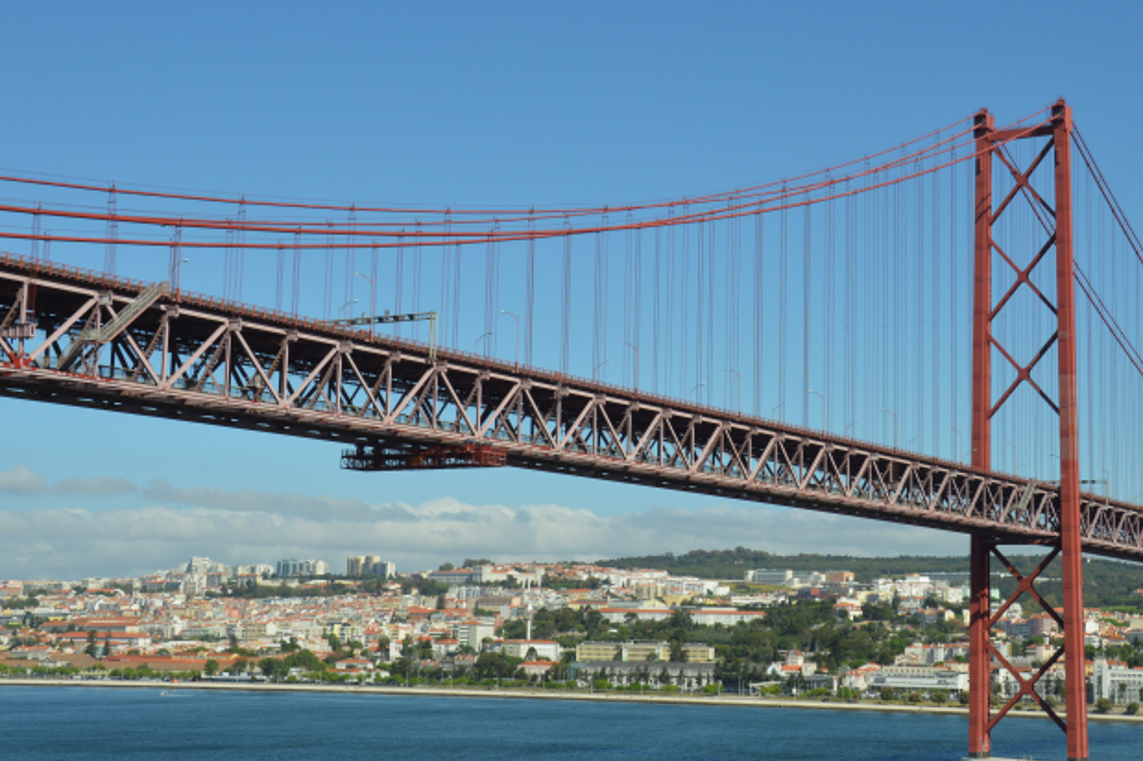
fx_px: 1967
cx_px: 704
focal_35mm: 62
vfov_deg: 21.9
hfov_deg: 32.3
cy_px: 338
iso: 100
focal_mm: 32
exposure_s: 1/320
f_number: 9
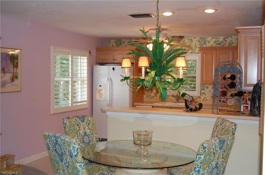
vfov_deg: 31.7
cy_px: 88
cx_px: 132
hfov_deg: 46.5
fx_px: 308
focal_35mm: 42
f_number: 4.2
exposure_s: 1/60
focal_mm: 28
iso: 400
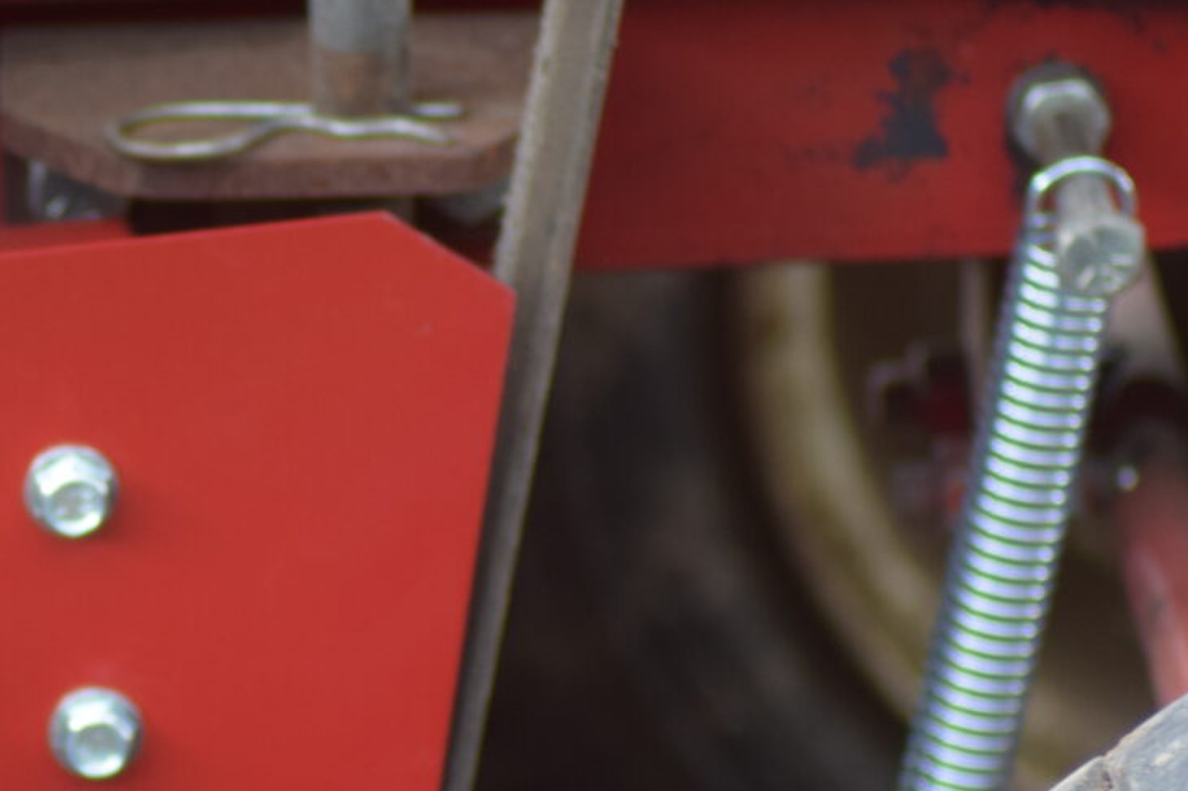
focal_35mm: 465
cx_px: -185
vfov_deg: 3.0
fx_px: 15337
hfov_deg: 4.4
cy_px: 663
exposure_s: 1/125
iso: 400
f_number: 4
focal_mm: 110
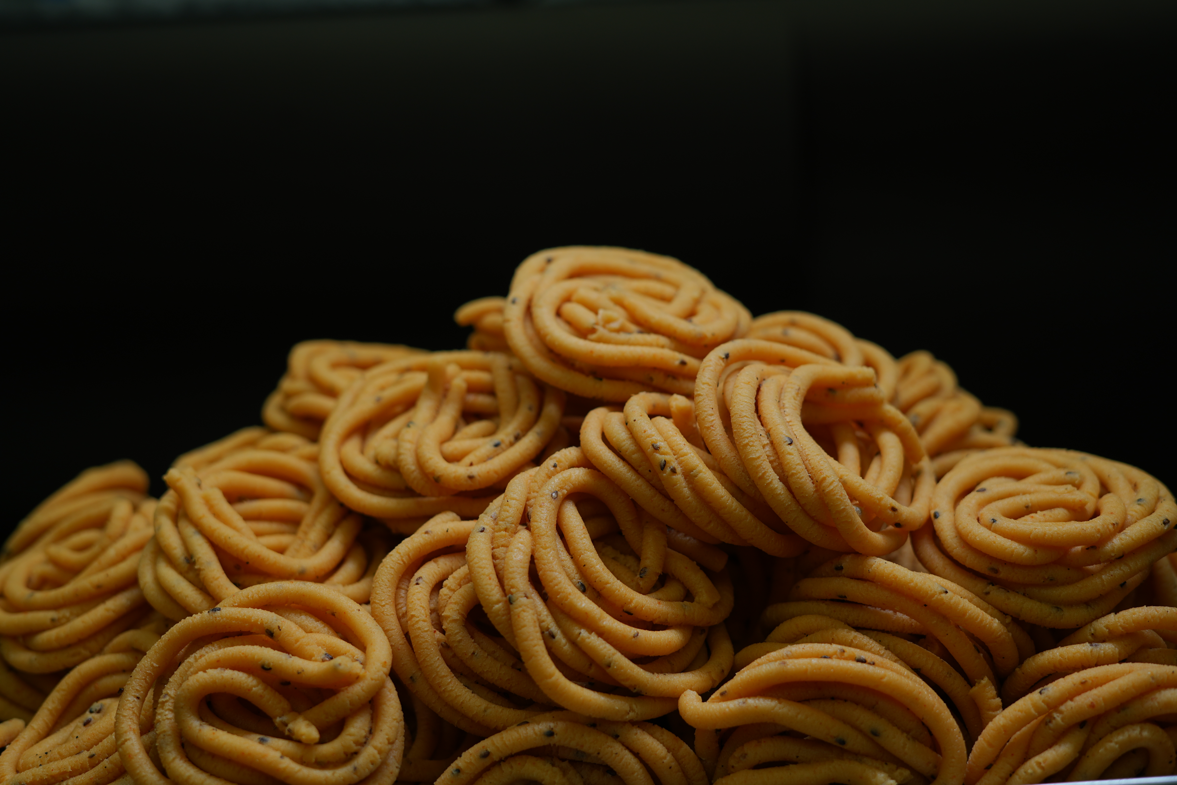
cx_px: 588
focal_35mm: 50
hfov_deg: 39.6
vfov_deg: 27.0
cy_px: 392
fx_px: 1635
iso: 100
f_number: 3.5
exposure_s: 1/160
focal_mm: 50
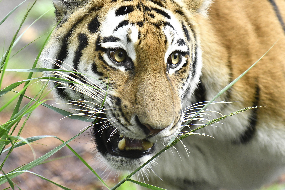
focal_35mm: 399
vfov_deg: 3.4
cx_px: 119
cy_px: 76
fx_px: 3159
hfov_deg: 5.2
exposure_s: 1/640
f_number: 3.2
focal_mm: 200
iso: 1250
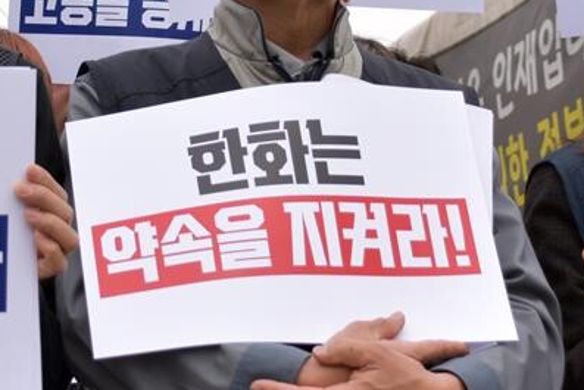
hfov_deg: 14.0
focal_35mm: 147
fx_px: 2385
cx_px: 275
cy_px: 96
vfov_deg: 9.3
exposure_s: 1/320
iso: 100
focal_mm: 38
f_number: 4.5
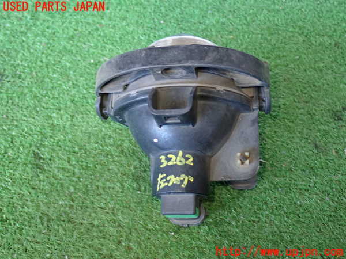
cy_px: 130
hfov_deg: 45.8
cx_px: 173
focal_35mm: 41
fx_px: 410
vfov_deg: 35.1
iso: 400
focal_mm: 7.31
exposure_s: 1/40
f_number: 2.8
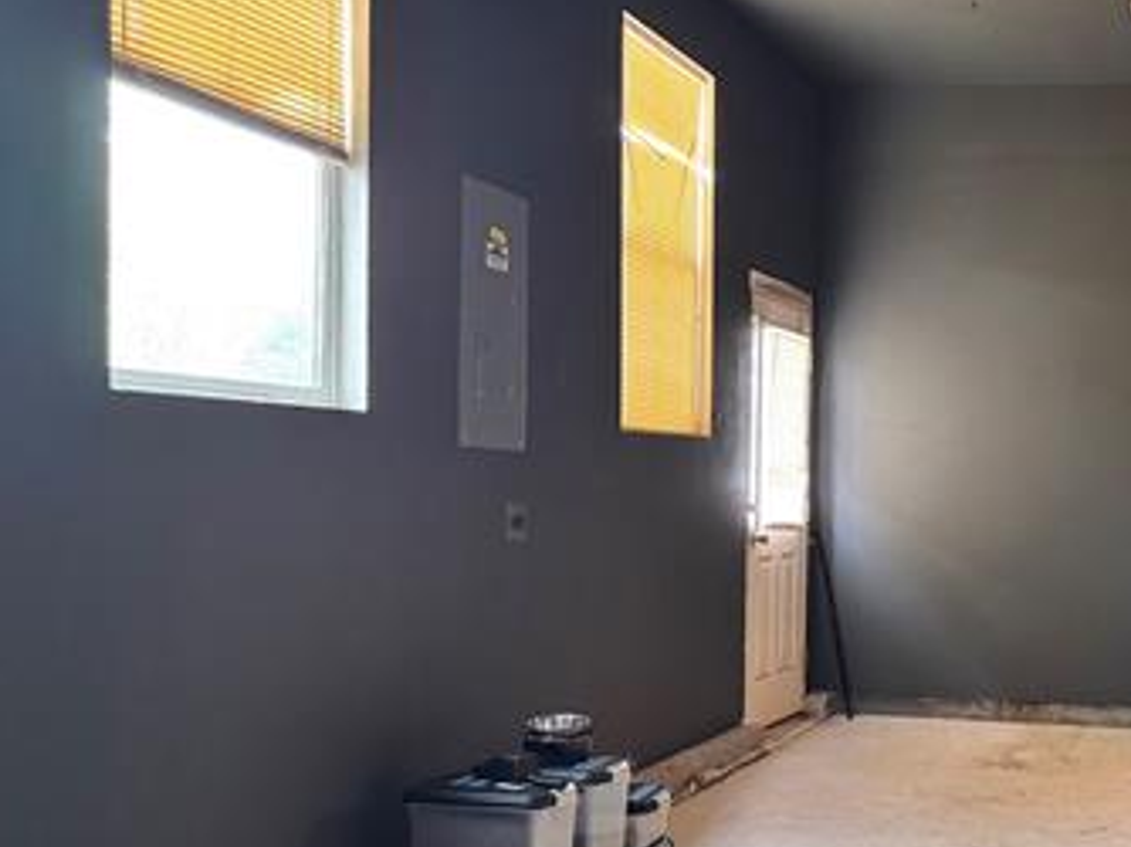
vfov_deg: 31.4
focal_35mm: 46
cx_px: 1053
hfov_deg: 38.0
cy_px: 520
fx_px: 1502
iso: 640
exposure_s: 1/60
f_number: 1.78
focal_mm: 6.76
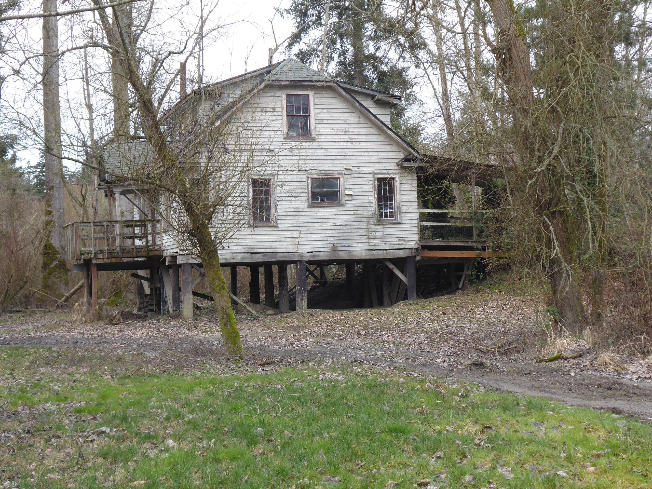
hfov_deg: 29.8
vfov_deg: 22.6
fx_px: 1224
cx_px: 326
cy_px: 244
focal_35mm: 65
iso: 80
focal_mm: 10.9
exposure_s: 1/60
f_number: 4.3
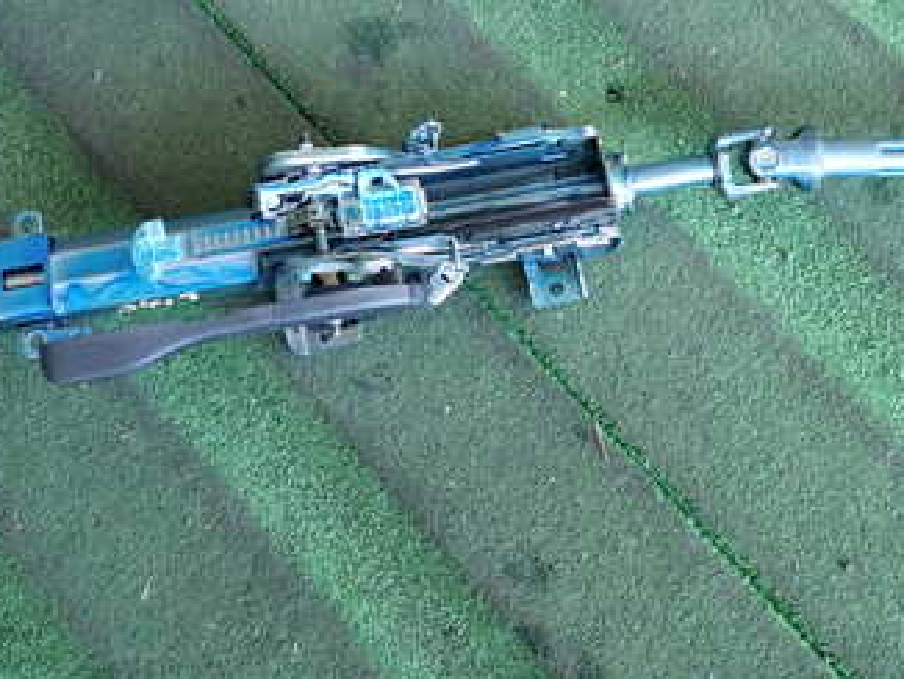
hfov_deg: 41.2
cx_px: 480
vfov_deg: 31.2
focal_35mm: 46
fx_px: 1202
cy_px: 202
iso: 250
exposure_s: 1/30
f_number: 2
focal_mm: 4.5
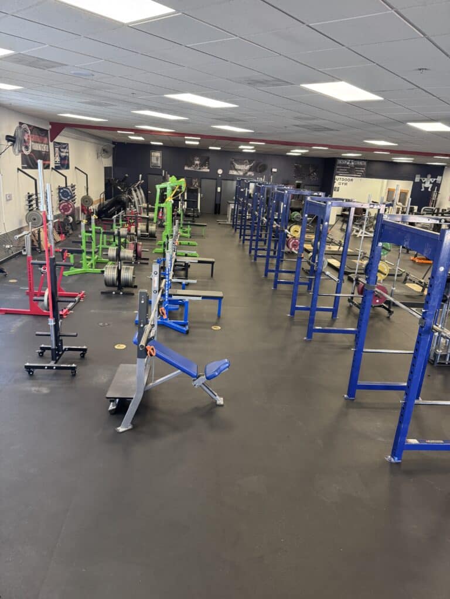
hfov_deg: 56.8
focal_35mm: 24
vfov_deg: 71.6
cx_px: 225
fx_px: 416
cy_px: 300
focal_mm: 6.76
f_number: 1.78
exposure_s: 1/60
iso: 250
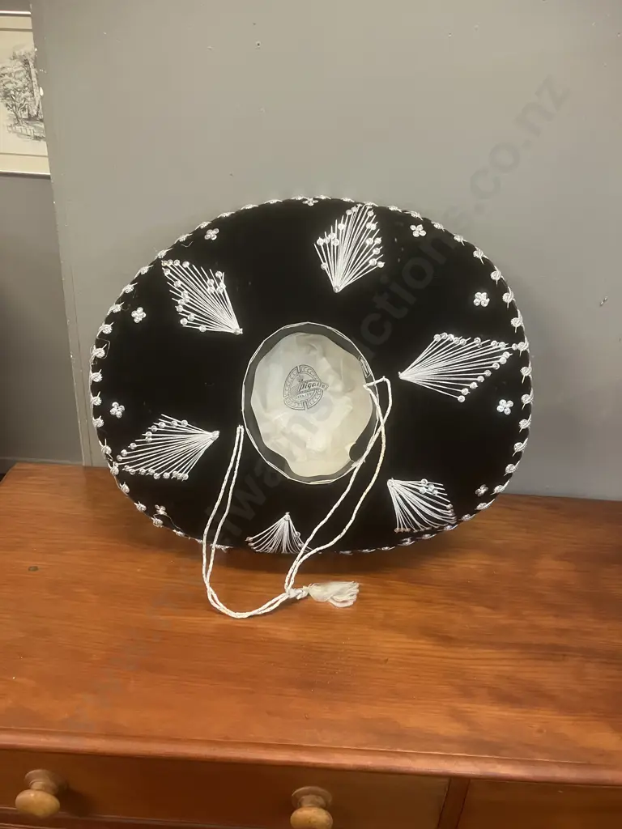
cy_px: 414
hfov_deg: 49.7
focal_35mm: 28
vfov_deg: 63.4
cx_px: 311
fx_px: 671
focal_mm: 3.99
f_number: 1.8
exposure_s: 1/50
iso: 250
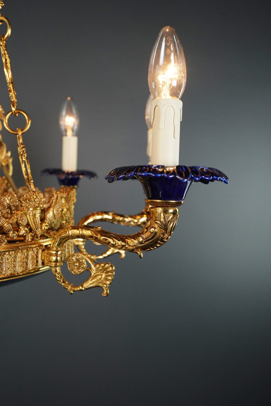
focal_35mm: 35
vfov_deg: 54.4
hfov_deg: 37.9
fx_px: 395
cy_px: 203
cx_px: 136
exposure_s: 1/640
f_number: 6.3
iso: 1600
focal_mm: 35
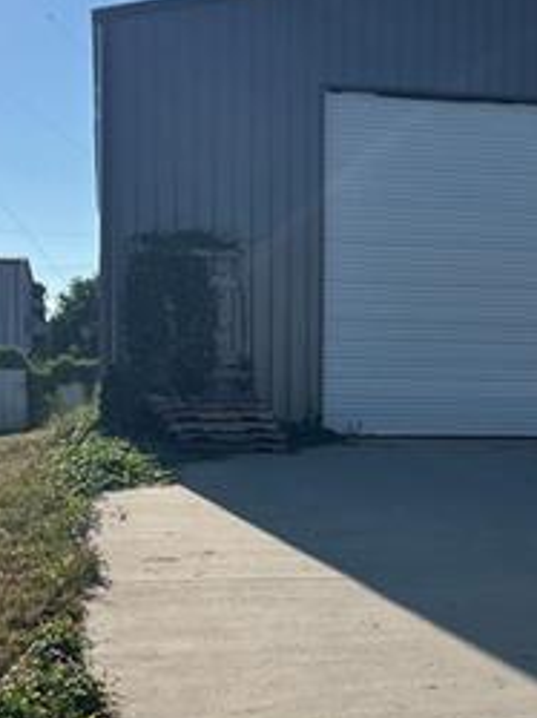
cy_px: 437
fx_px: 1658
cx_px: 571
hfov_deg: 17.8
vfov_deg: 24.4
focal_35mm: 80
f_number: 1.6
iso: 50
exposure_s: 1/7874
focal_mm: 5.1
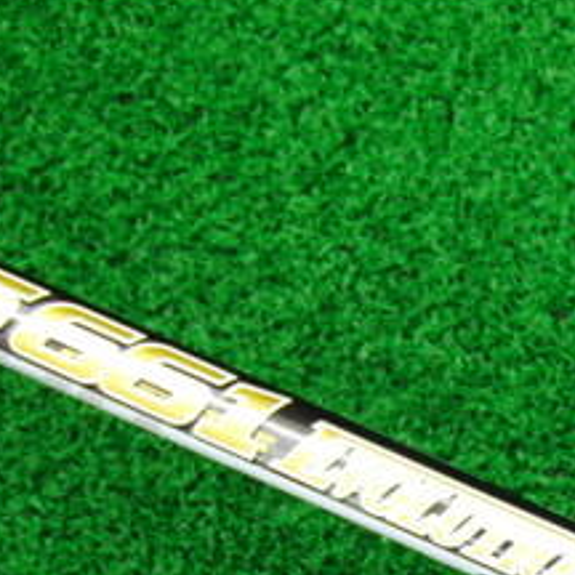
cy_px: 559
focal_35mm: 97
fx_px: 1823
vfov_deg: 17.6
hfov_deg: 17.2
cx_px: 663
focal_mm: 6.42
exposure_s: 1/30
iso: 400
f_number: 3.6
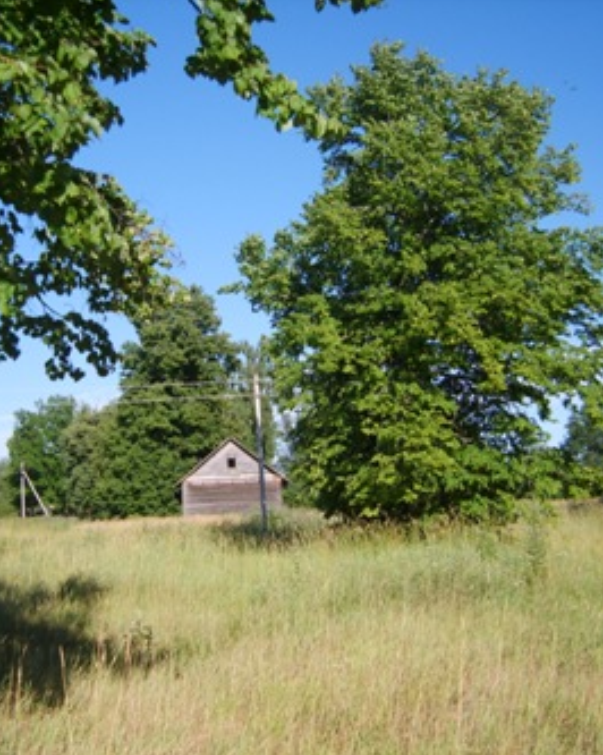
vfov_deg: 40.4
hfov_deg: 32.6
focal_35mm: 46
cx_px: 238
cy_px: 376
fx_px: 1027
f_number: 2.8
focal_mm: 7.4
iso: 50
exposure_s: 1/1000
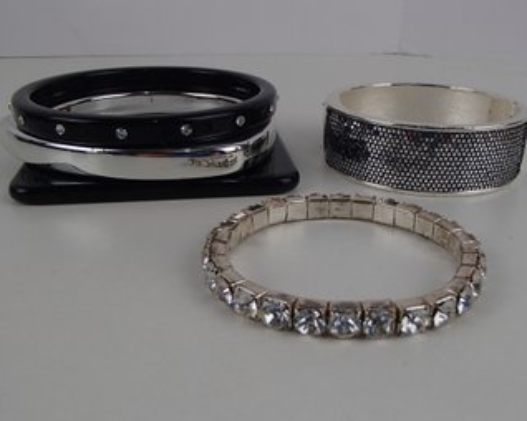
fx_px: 608
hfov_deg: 46.8
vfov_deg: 38.2
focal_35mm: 39
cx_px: 283
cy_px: 211
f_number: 4.7
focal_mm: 6.64
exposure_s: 1/160
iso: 200
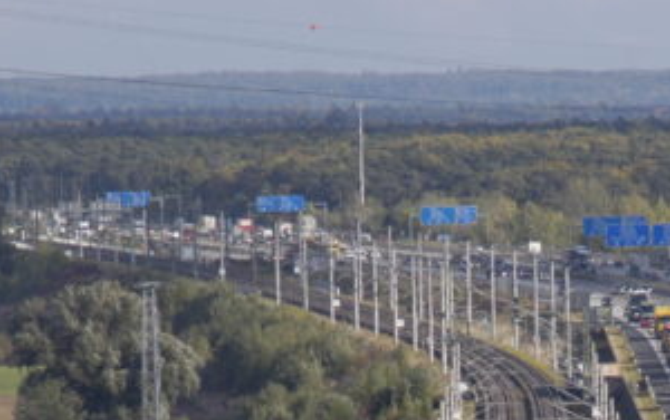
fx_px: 14984
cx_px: 690
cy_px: 564
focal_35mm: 820
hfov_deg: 2.6
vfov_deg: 1.6
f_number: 6.3
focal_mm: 210
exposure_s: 1/640
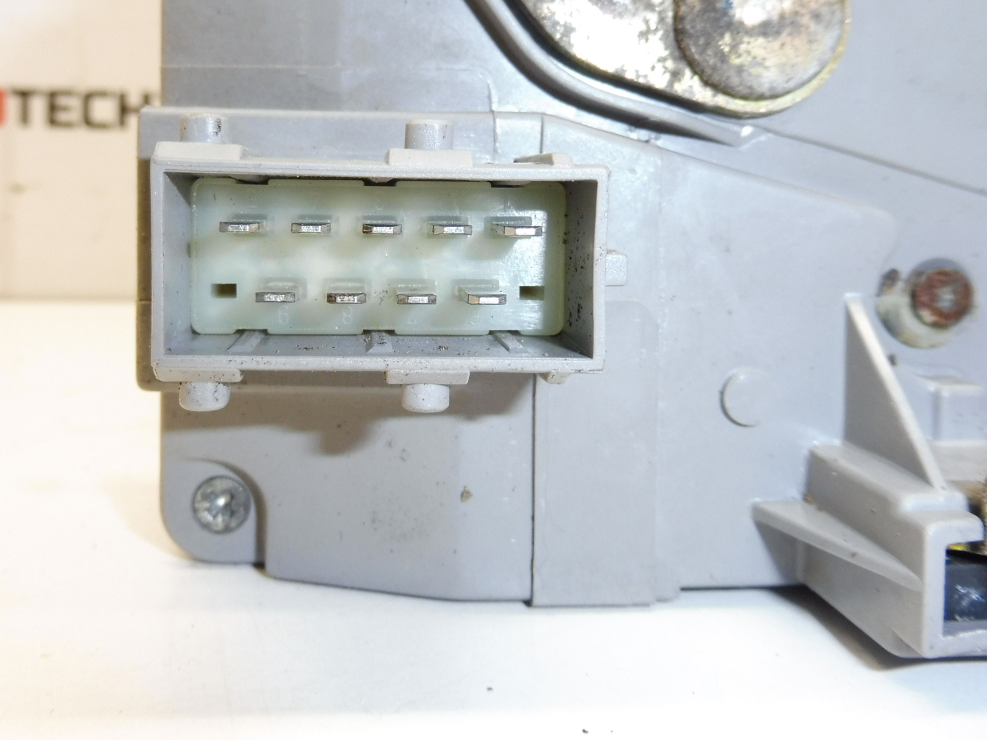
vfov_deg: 41.3
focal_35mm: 34
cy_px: 253
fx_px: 969
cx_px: 408
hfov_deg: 53.7
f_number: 3.5
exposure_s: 1/60
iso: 200
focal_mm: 4.4
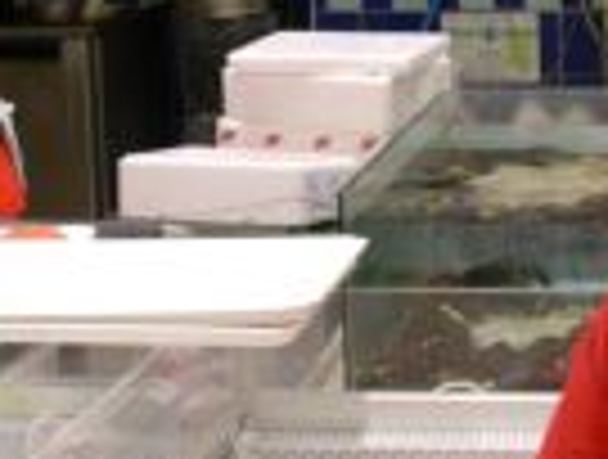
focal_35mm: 123
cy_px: 144
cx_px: 757
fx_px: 2166
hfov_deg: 15.3
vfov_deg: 12.1
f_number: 2.9
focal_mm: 6.7
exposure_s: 1/35.9
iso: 70
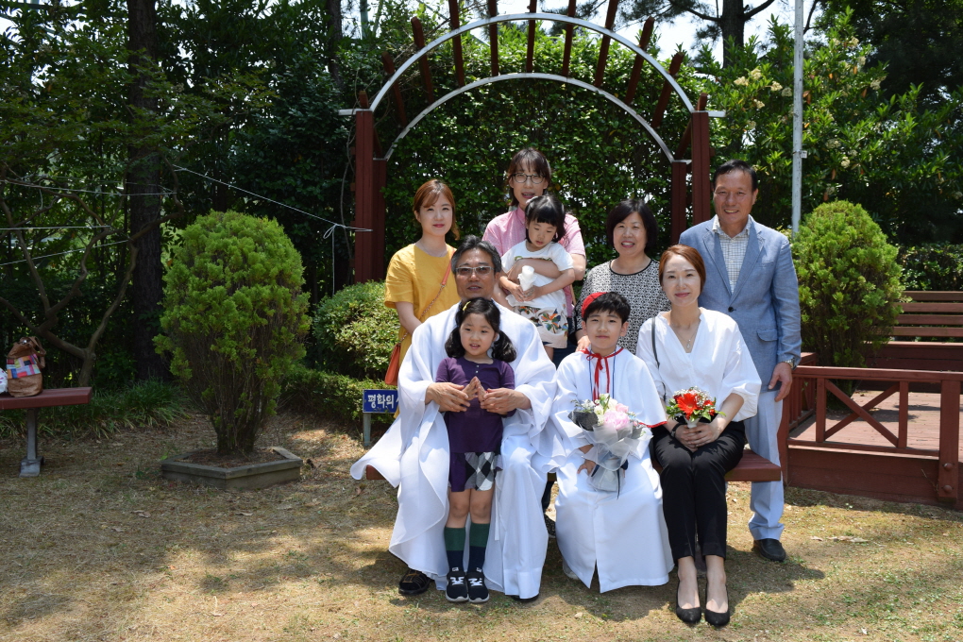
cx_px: 482
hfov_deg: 61.9
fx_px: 802
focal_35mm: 30
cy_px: 321
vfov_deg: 43.6
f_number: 8
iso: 100
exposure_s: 1/200
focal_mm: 20
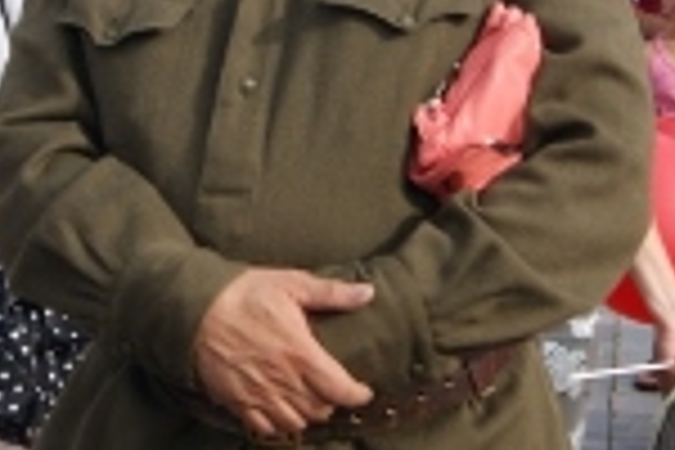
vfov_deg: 9.7
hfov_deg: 14.5
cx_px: 234
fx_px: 2644
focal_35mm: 141
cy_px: 4
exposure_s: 1/125
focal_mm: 22
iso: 100
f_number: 10
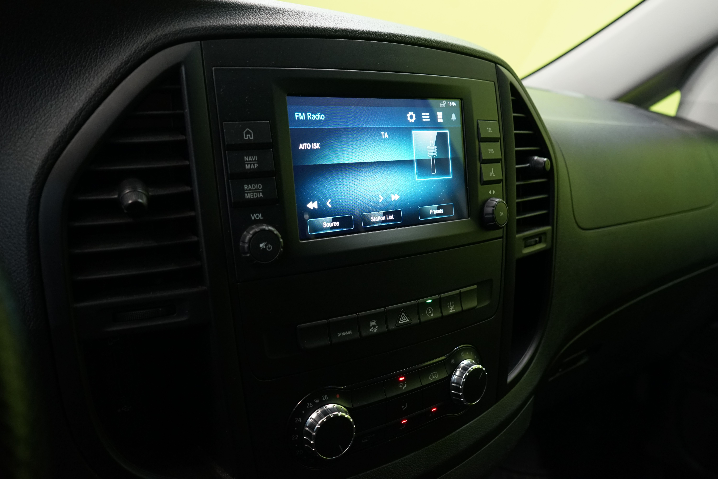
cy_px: 240
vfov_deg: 45.0
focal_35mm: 29
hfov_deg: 63.7
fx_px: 578
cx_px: 359
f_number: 5.6
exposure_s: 1/40
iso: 2000
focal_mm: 29
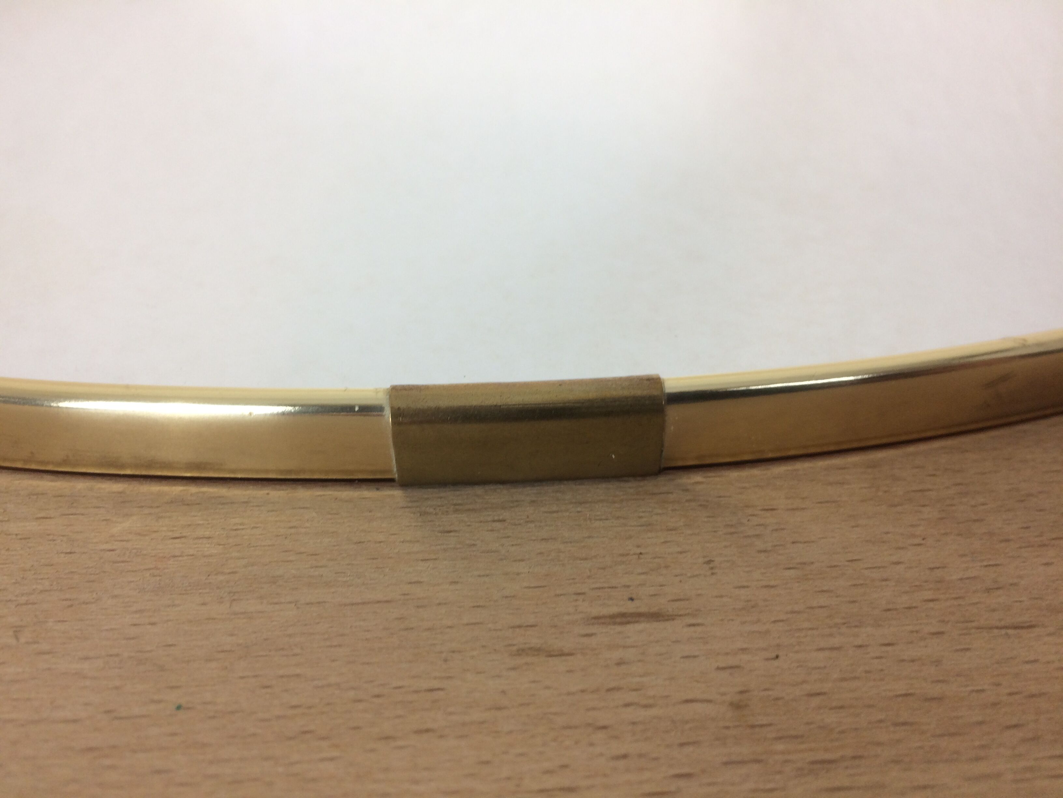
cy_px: 399
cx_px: 532
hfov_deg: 61.7
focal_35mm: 29
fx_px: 891
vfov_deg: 48.2
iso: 50
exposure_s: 1/50
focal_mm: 4.15
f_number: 2.2
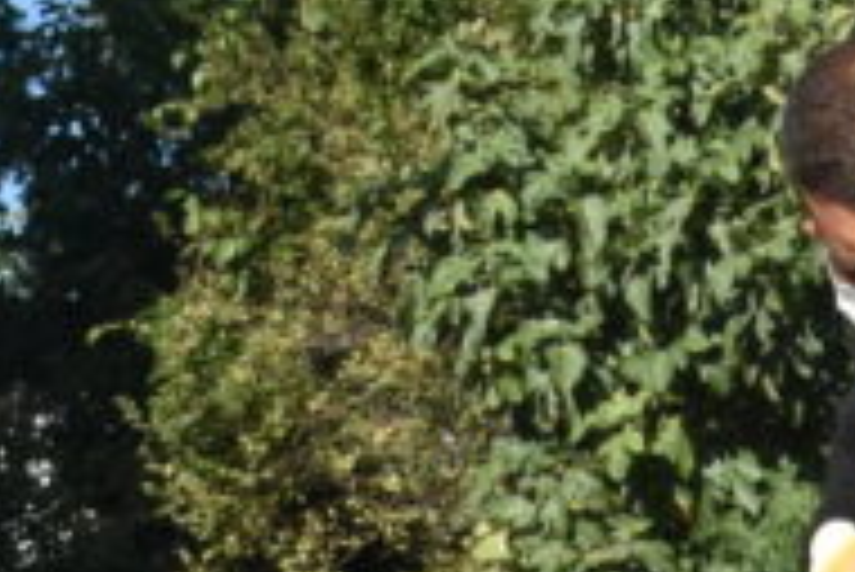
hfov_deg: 10.1
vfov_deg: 6.9
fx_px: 4611
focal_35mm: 194
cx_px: 1431
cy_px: 1065
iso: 400
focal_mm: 24
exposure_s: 1/640
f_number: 10
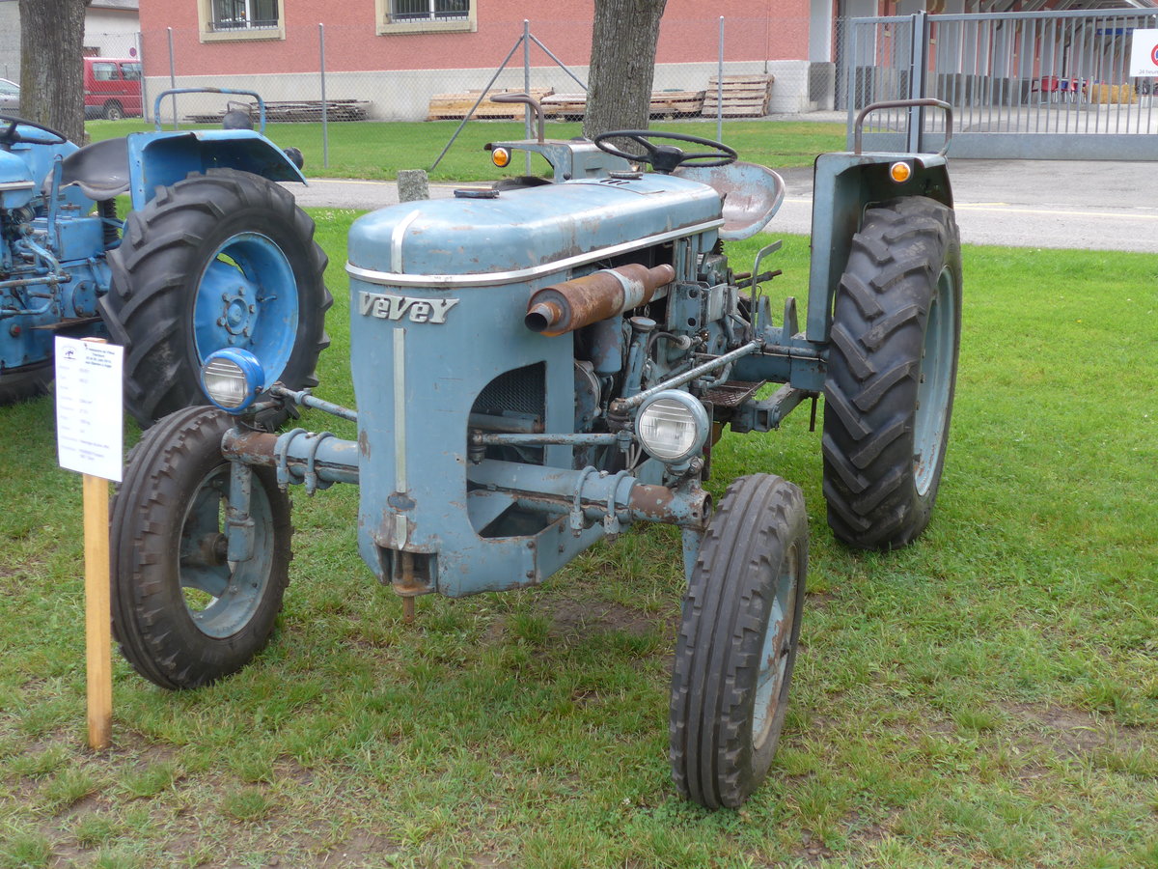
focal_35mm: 41
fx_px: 1372
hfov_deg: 45.8
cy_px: 434
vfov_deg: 35.1
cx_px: 579
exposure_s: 1/250
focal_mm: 8.4
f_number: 2.8
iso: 80
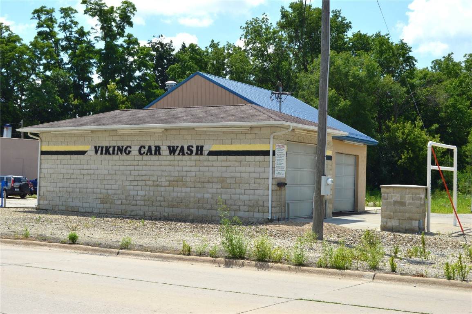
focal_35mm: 51
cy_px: 157
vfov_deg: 26.4
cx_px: 236
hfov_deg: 38.9
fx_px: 668
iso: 280
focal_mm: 34
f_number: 11
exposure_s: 1/500
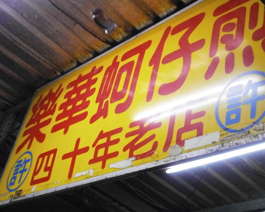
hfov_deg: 31.8
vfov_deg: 25.8
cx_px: 164
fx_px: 463
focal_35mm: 59
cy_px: 124
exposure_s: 1/80
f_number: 3.4
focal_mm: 6.9
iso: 800
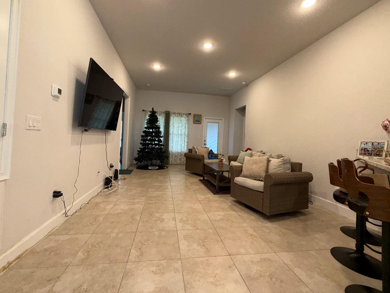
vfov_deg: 81.7
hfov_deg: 98.1
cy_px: 137
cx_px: 190
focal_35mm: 15
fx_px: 169
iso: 125
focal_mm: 2.22
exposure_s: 1/60
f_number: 2.2
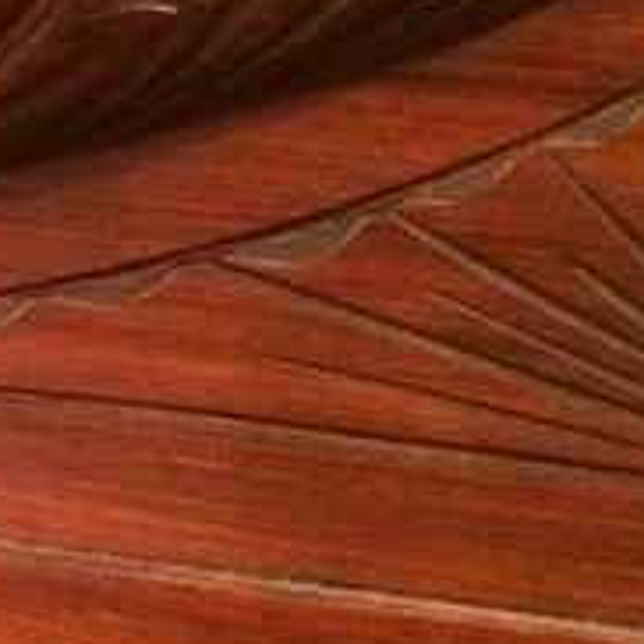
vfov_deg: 13.2
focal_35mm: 131
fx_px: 2757
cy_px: 76
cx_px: -609
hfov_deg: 12.0
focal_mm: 4.12
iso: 500
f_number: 2.2
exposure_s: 1/15
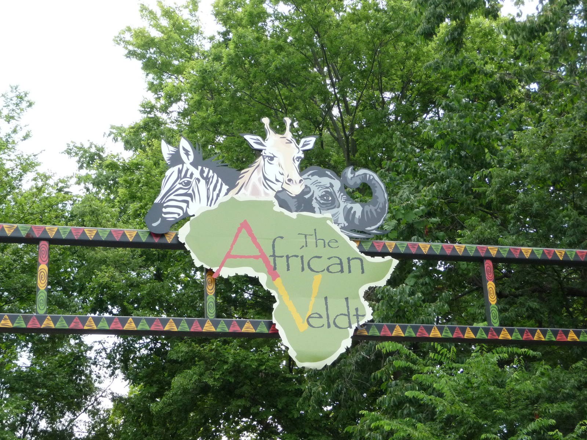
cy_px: 220
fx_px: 1221
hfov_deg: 27.0
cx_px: 294
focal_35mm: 72
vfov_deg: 20.4
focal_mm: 12.2
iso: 320
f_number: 4.6
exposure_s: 1/500
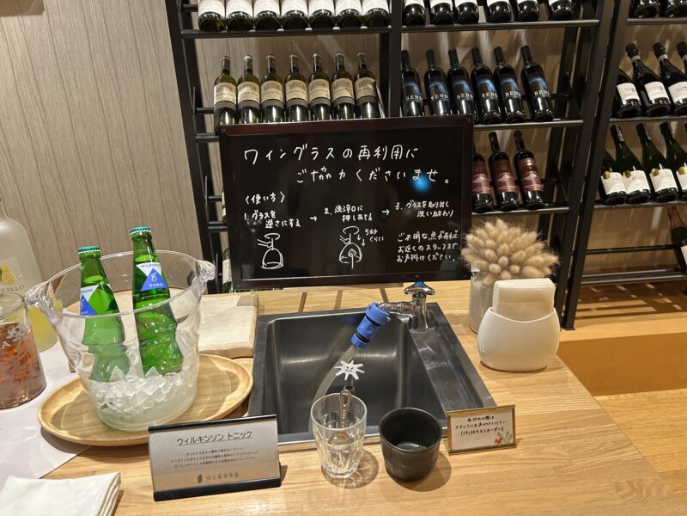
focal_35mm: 26
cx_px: 344
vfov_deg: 53.1
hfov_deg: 67.3
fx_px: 516
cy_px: 258
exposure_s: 1/50
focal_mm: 5.7
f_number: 1.5
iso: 200
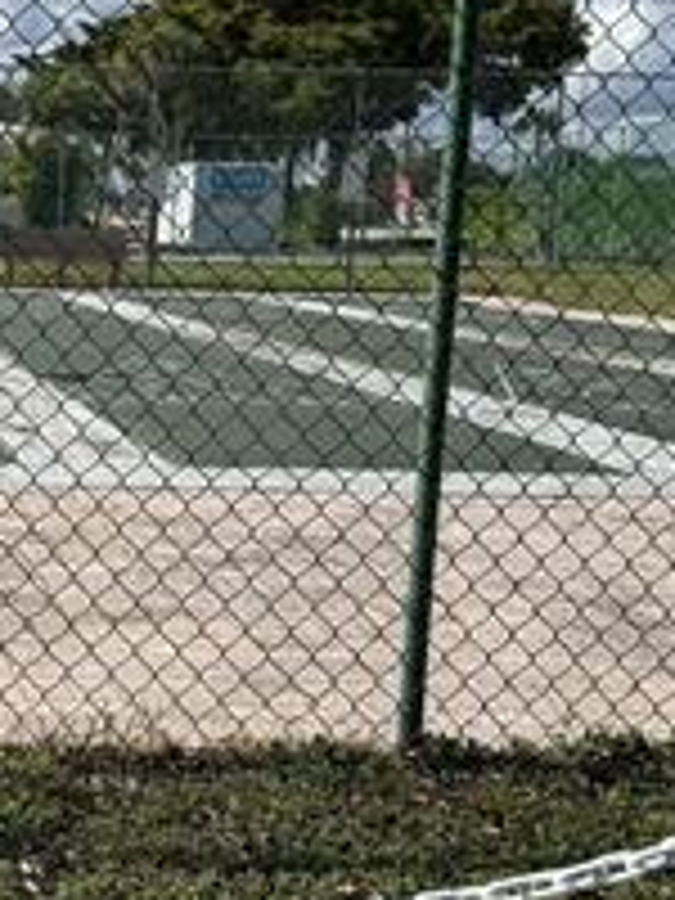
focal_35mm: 72
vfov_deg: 27.0
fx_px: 1872
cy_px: 500
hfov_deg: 19.2
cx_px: -158
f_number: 1.78
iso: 80
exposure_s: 1/6711
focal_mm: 6.76
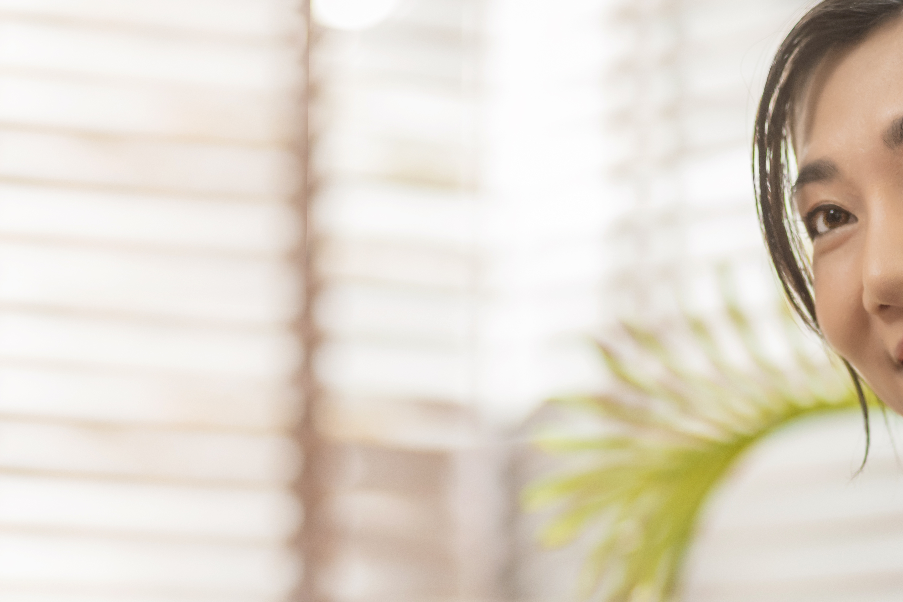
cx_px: 690
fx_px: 4440
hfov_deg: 11.6
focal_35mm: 177
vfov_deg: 7.7
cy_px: 603
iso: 800
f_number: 1.8
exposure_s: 1/400
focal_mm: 85
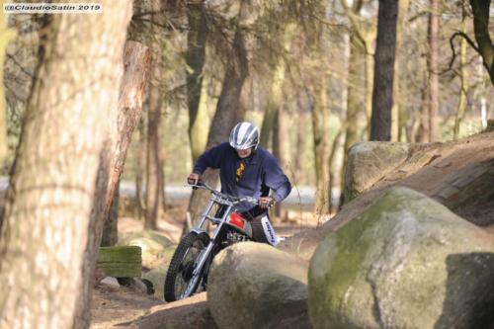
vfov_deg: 9.5
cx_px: 247
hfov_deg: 14.2
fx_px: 1989
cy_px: 164
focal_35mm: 145
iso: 250
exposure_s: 1/500
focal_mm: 145
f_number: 3.5
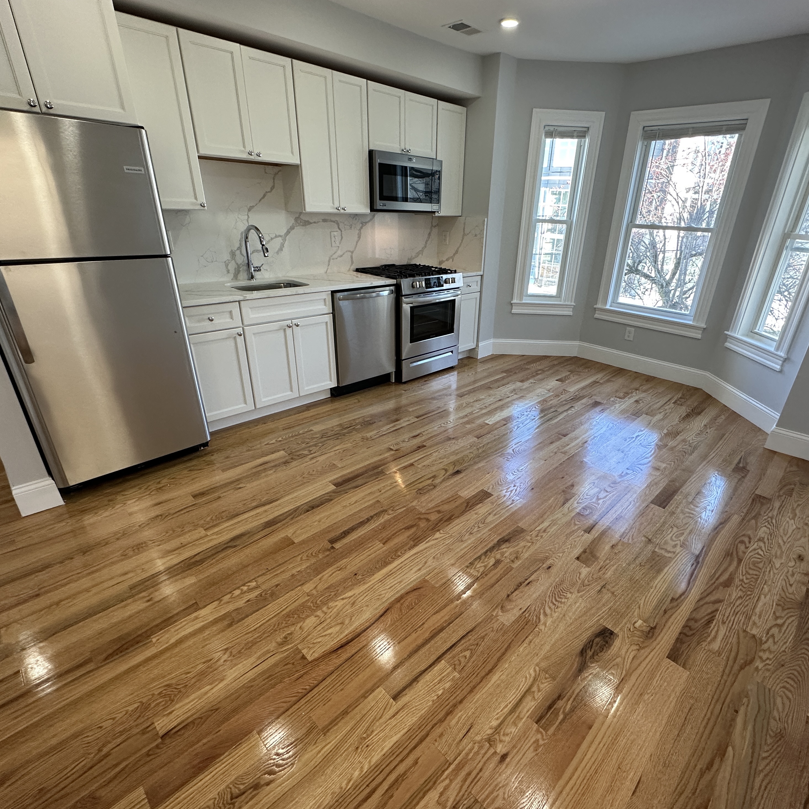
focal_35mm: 17
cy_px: 414
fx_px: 449
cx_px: 441
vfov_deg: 84.0
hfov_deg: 83.8
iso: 200
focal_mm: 2.22
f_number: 2.2
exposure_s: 1/120
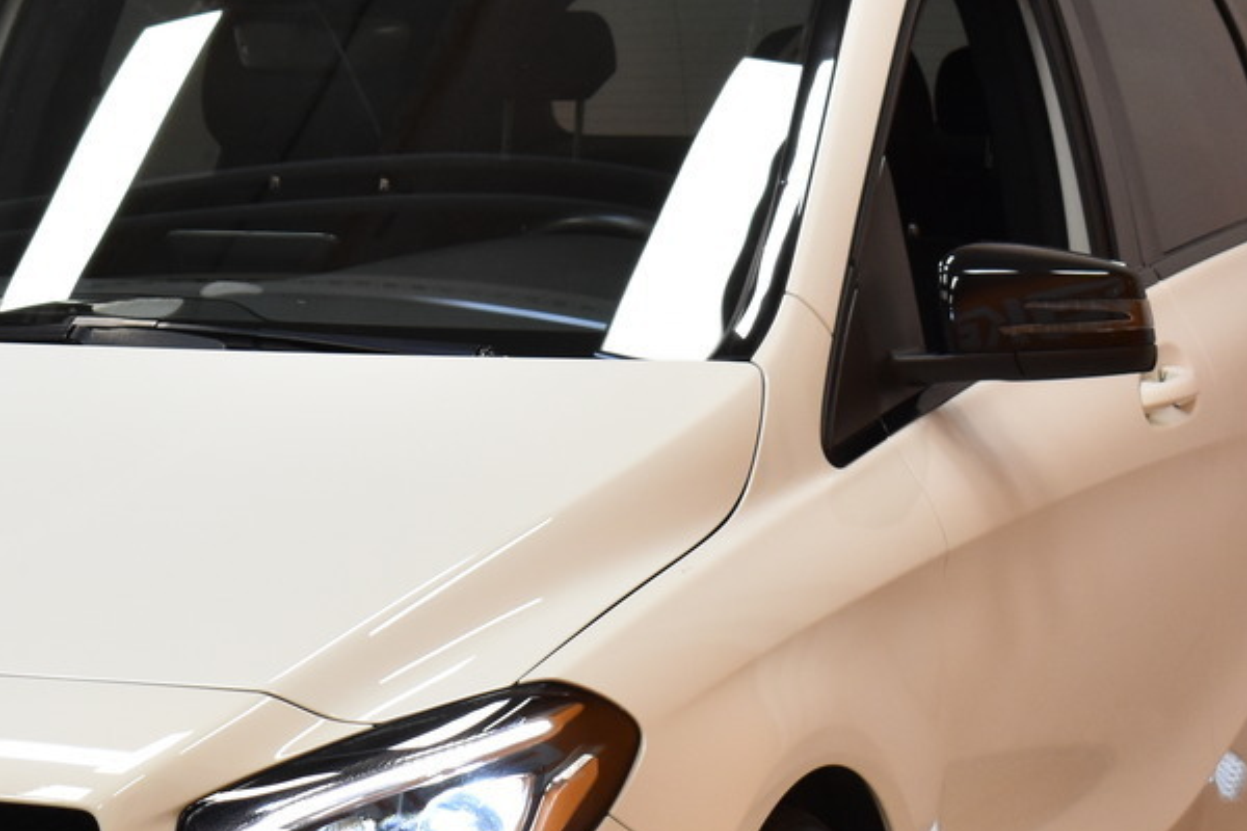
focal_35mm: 182
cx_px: 204
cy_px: 669
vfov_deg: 7.5
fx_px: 6316
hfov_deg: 11.2
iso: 800
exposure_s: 1/80
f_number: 5
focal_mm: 45
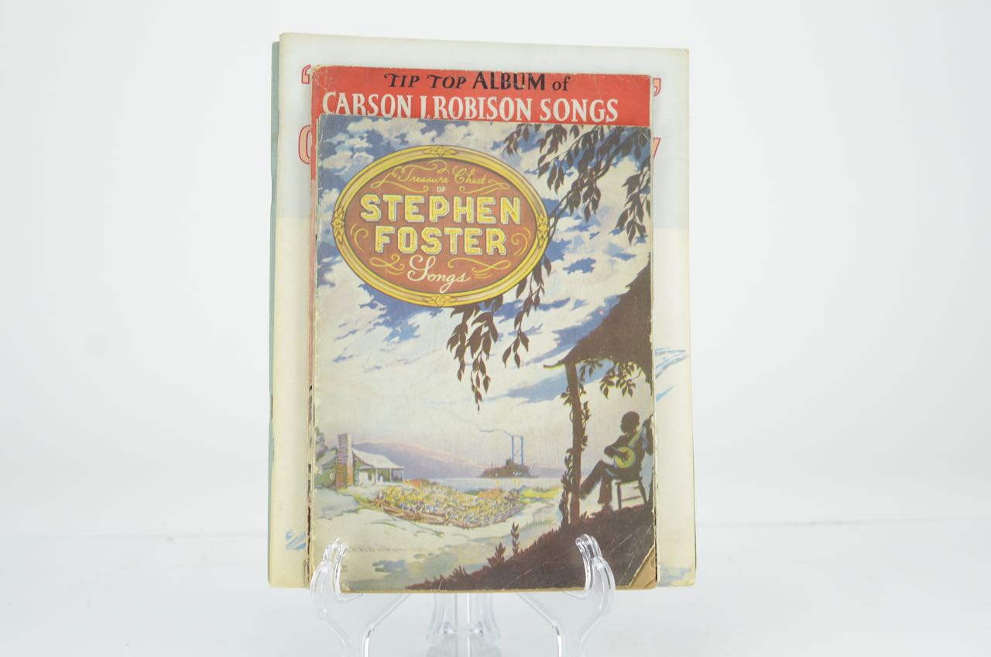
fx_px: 2473
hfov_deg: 22.7
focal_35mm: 90
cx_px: 496
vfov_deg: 15.1
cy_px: 328
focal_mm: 60
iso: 500
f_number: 5.6
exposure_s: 1/125
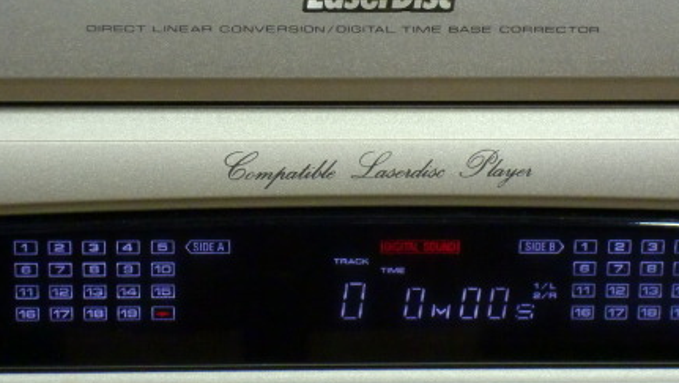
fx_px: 3261
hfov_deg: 11.9
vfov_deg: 6.7
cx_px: 388
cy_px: 113
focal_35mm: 181
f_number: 5.8
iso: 400
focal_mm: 19.6
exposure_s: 1/15
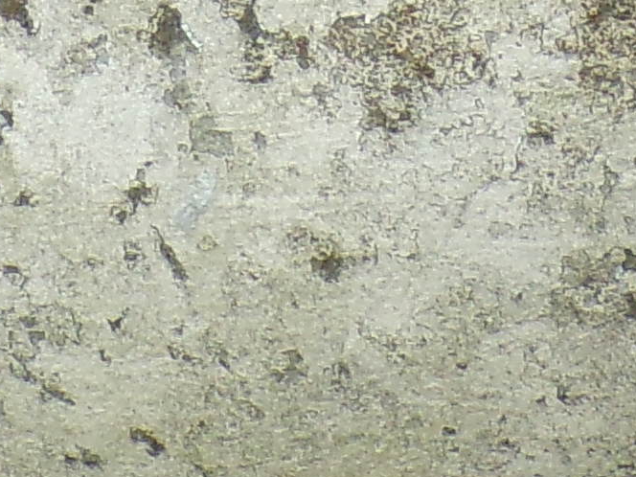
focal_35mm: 340
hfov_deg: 5.8
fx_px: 6247
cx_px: 525
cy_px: -245
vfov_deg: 4.3
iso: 135
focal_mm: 8.7
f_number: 3.5
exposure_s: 1/34
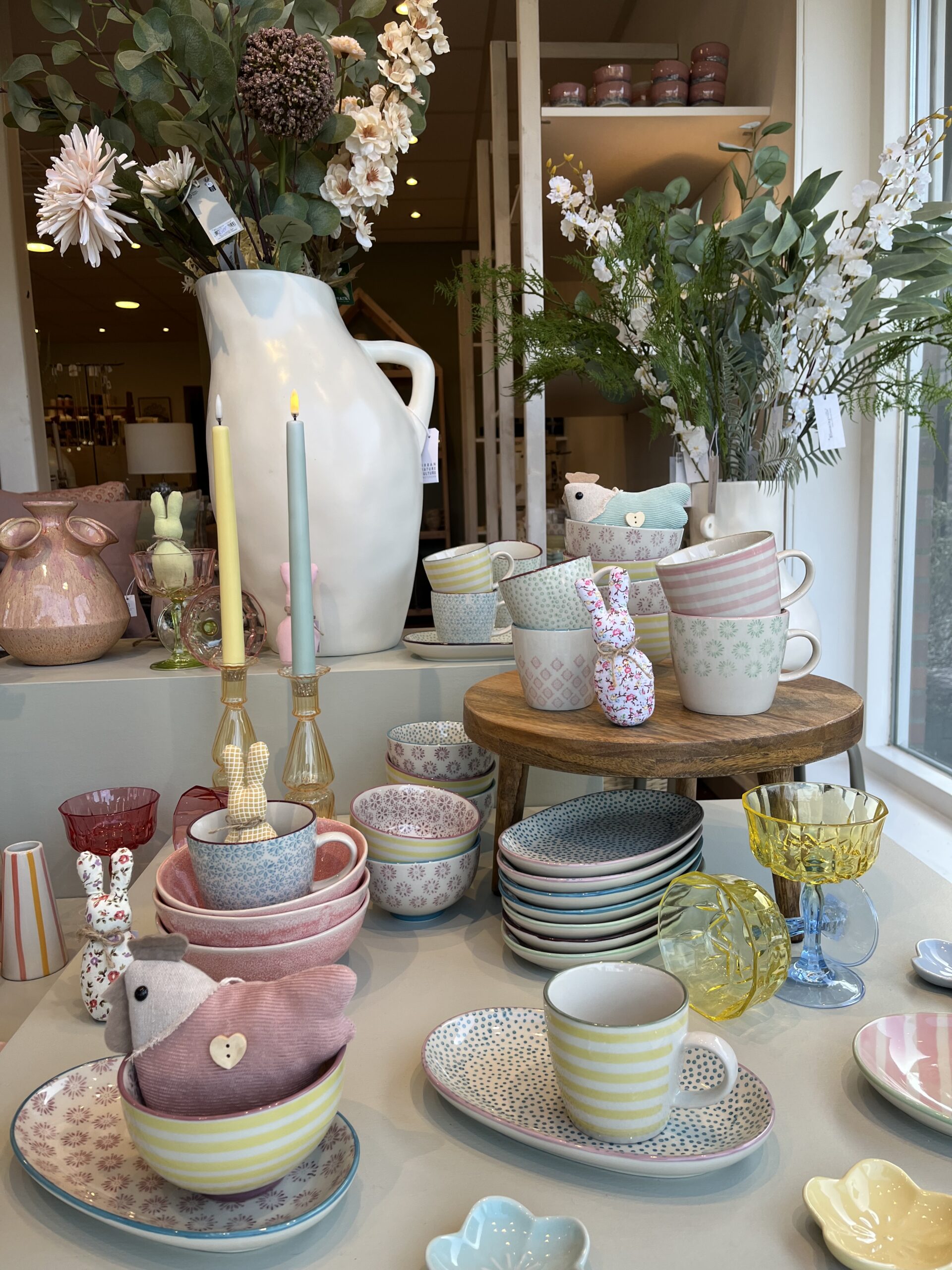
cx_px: 476
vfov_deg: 67.3
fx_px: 953
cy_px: 635
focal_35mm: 26
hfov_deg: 53.1
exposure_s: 1/173
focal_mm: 5.1
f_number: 1.6
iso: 40
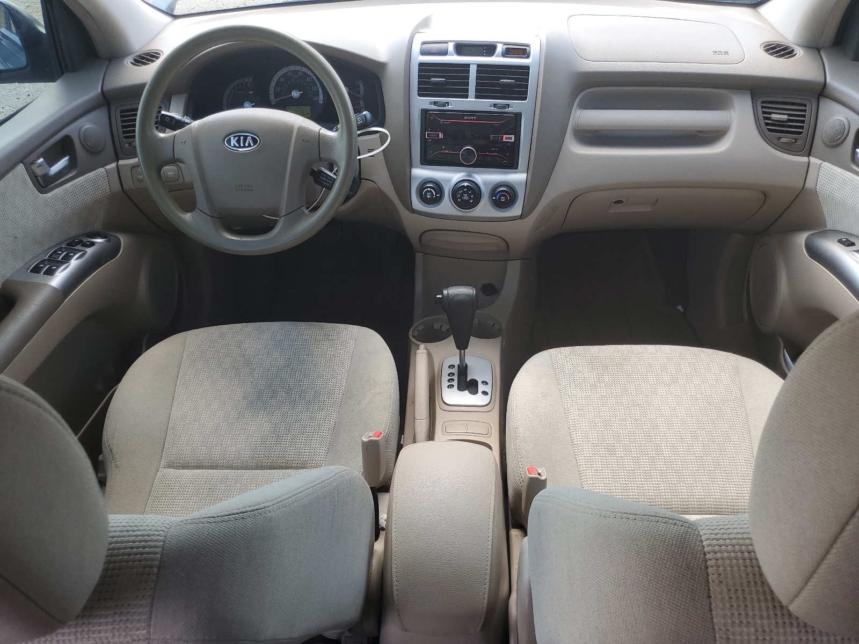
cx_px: 430
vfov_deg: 53.1
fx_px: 645
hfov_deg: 67.3
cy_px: 322
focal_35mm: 26
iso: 50
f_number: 1.5
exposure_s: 1/233
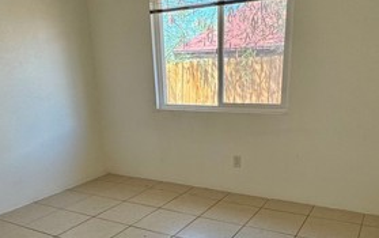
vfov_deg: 35.9
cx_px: 196
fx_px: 352
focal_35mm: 34
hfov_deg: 56.6
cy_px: 196
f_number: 2.2
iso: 125
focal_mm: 2.22
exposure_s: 1/120
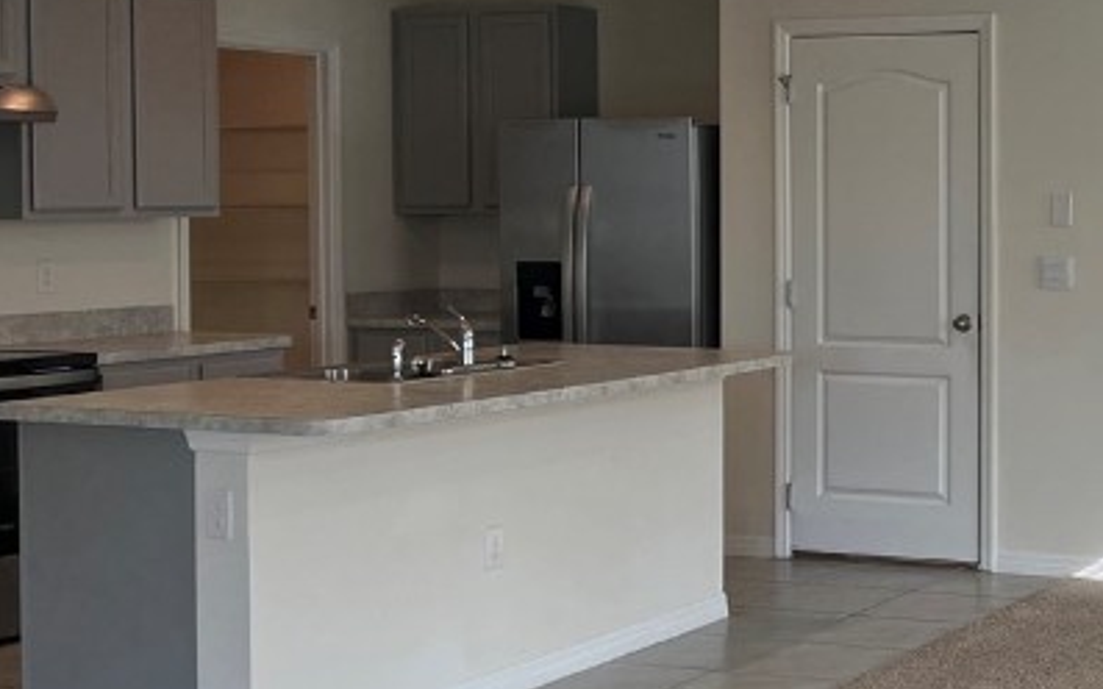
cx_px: 1059
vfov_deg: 18.3
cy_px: 225
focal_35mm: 71
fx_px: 2134
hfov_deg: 27.6
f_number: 1.5
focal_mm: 5.7
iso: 40
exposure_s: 1/198
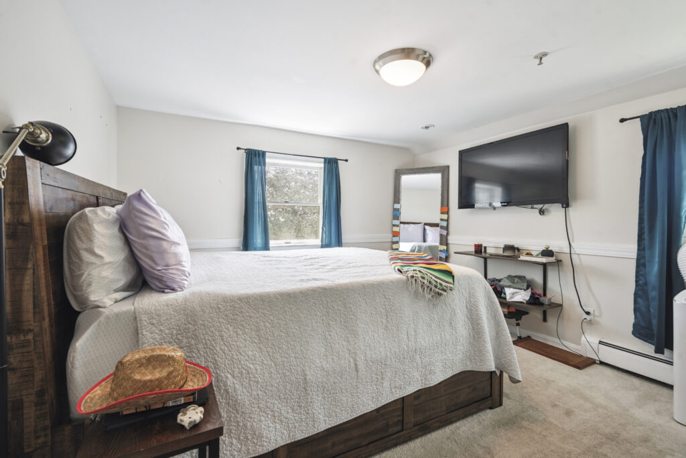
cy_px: 229
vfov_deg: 73.8
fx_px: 305
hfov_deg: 96.7
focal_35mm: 16
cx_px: 343
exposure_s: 1/6
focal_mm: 16
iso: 320
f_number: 8
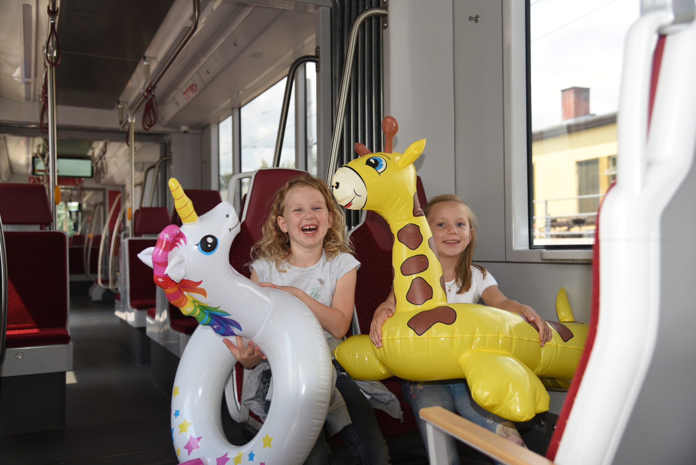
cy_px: 232
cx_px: 348
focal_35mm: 35
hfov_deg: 54.4
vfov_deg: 37.9
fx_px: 677
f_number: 4
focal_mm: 35
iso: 100
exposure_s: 1/160
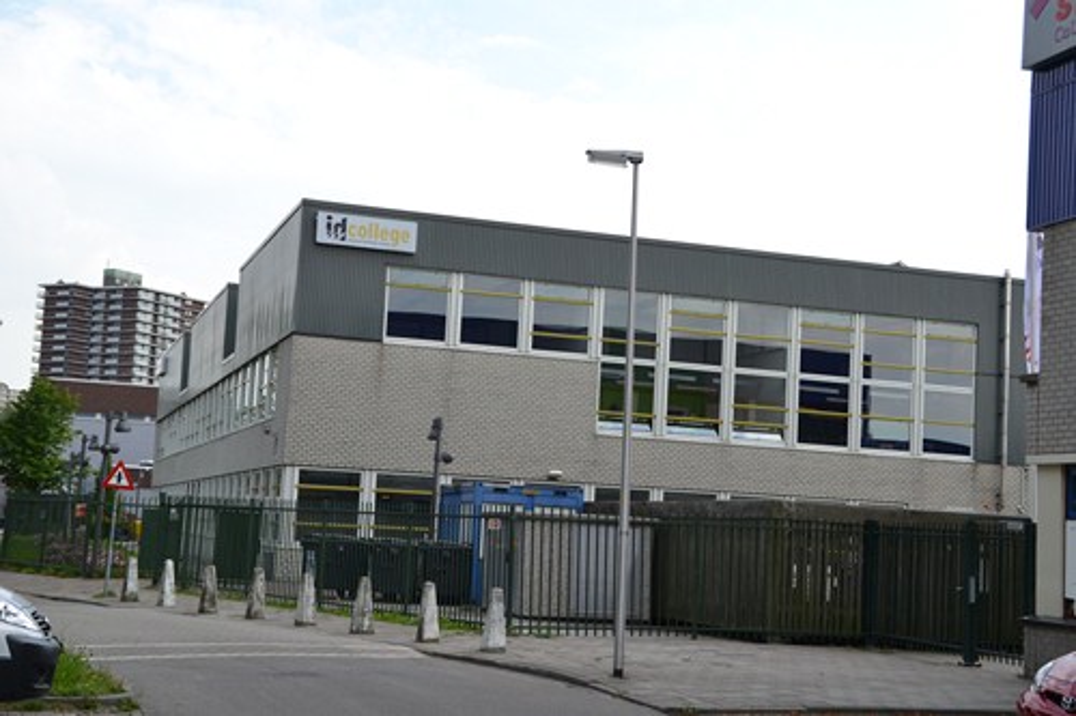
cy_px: 358
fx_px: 1569
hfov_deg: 37.9
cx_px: 538
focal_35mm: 52
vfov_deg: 25.7
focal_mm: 35
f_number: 8
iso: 100
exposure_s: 1/250
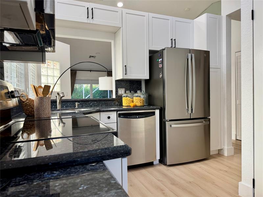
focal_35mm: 24
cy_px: 98
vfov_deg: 56.8
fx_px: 182
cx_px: 132
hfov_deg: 71.6
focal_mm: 6.76
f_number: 1.78
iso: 100
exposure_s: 1/120
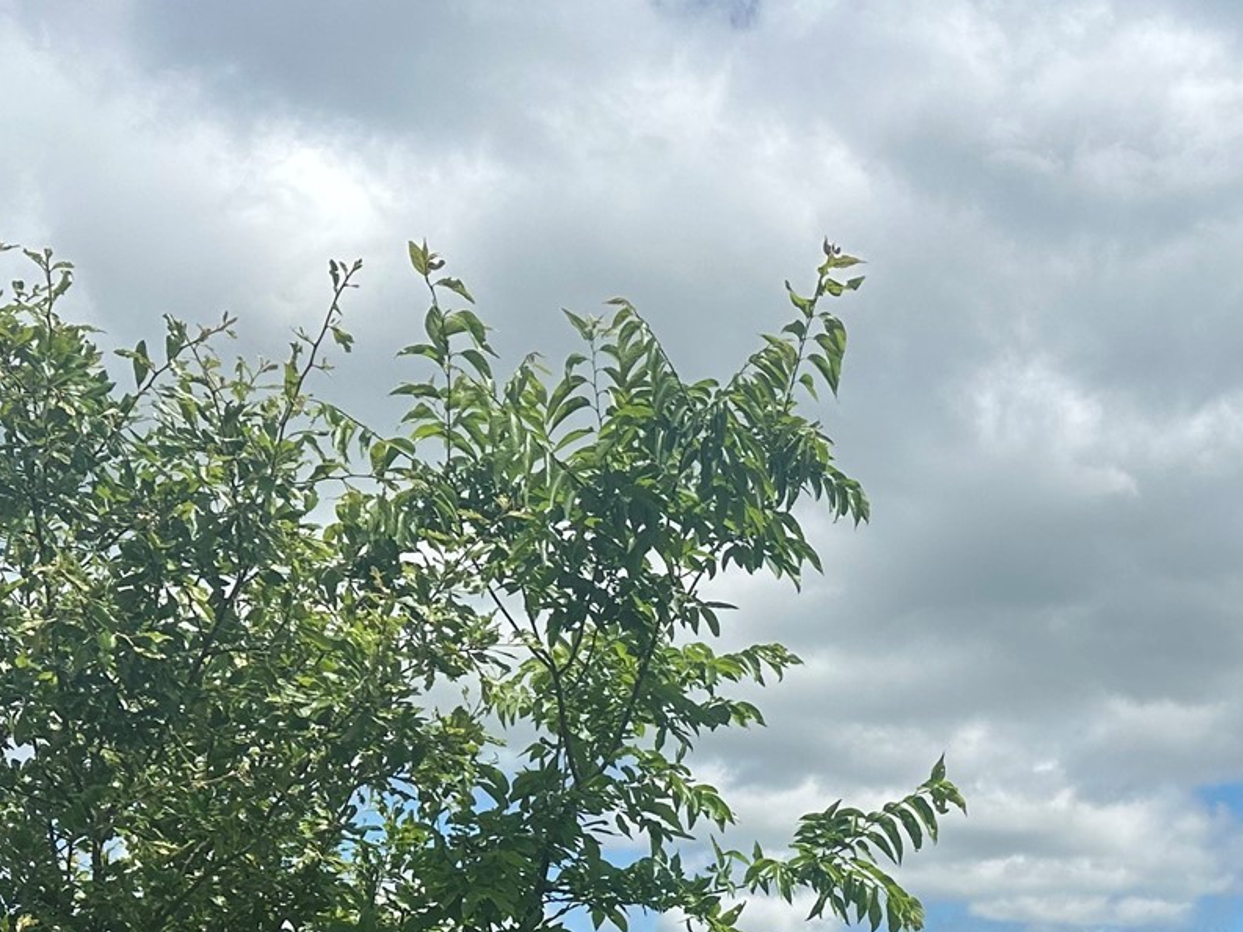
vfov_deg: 22.0
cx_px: 1166
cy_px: 1090
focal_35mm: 62
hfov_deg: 29.6
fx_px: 2227
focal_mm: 6.86
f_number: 1.78
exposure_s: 1/7576
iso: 80
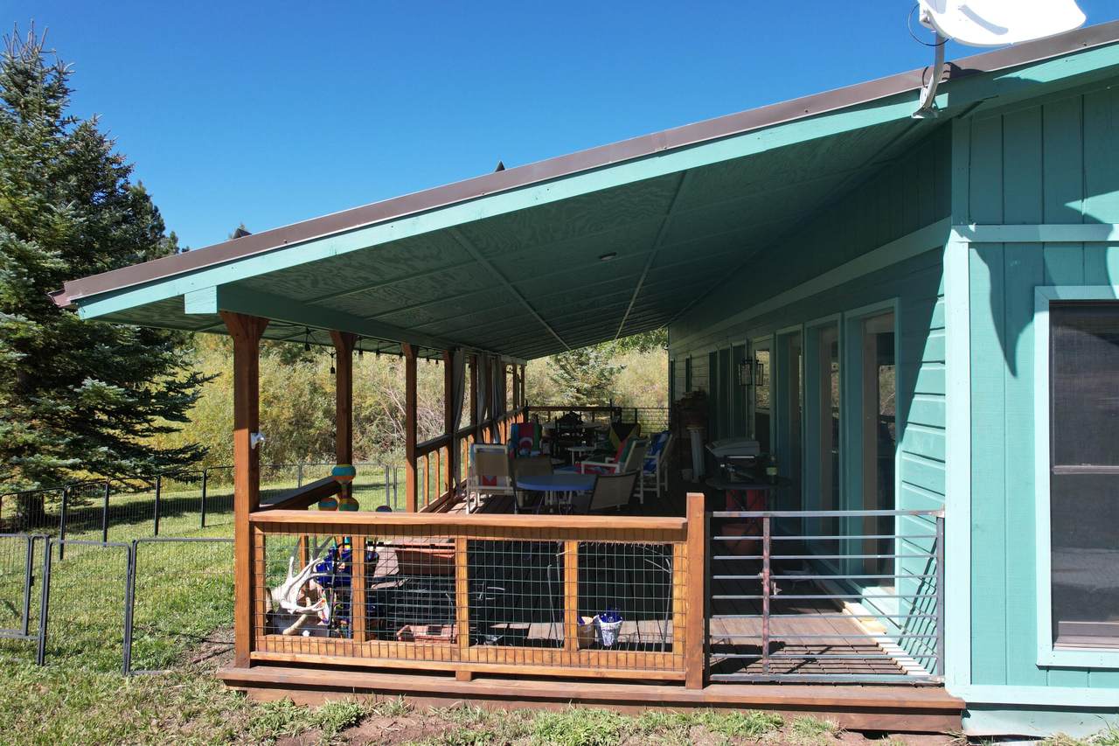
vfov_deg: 57.2
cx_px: 560
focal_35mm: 22
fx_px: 684
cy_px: 373
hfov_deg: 78.6
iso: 100
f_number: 2.8
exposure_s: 1/1000
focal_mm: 8.38
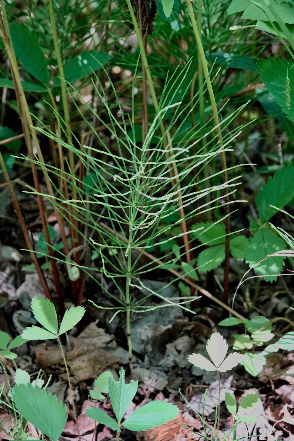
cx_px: 147
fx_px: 2916
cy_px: 220
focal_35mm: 238
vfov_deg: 8.7
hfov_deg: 5.8
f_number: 4
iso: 800
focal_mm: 87.11
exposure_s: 1/250
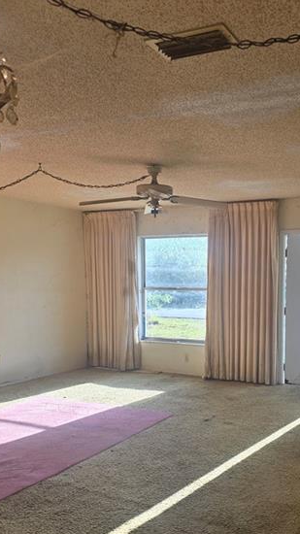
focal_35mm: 35
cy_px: 325
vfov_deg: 56.1
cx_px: 209
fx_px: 495
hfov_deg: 33.3
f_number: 1.7
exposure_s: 1/180
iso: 16
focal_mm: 6.3
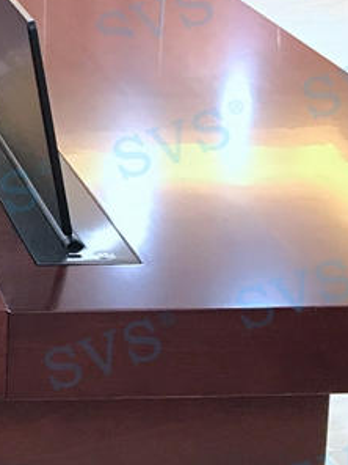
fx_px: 1689
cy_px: -45
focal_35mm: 126
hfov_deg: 11.1
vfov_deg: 15.2
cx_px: -254
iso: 40
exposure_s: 1/17
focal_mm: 3.99
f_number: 1.8
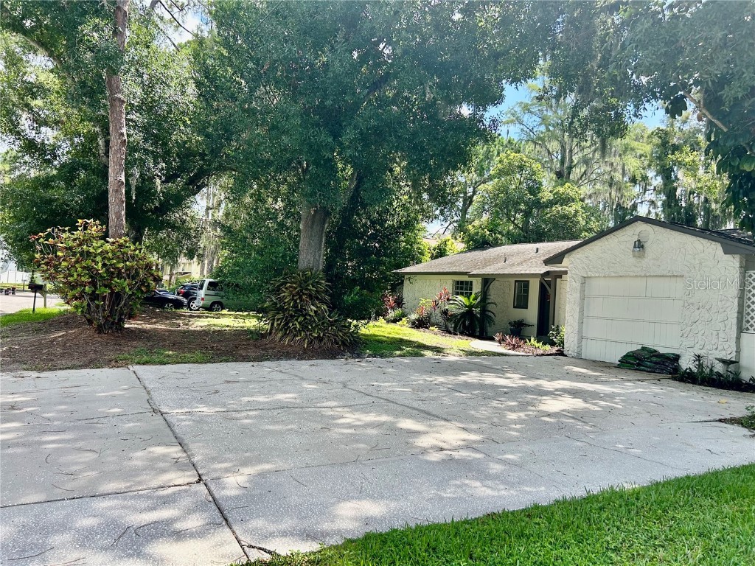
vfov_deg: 53.1
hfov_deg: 67.3
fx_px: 567
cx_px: 378
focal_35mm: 26
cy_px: 283
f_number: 1.5
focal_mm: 5.7
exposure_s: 1/1196
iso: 50
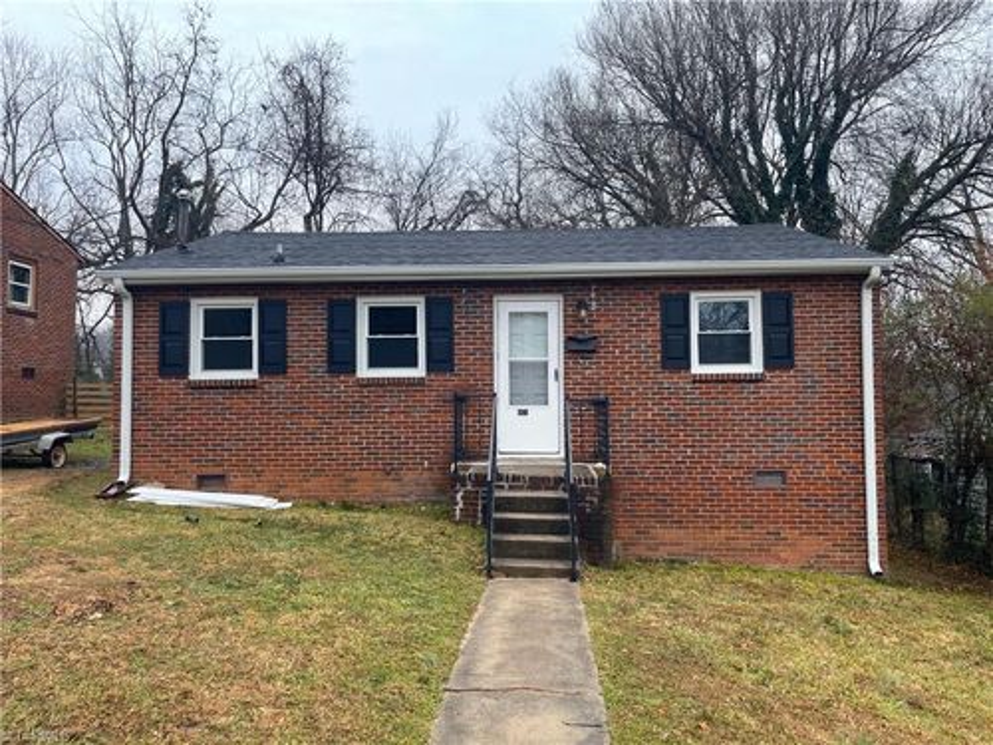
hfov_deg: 67.3
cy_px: 372
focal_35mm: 26
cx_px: 496
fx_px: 746
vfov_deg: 53.1
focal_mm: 4.2
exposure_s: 1/427
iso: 32
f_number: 1.6
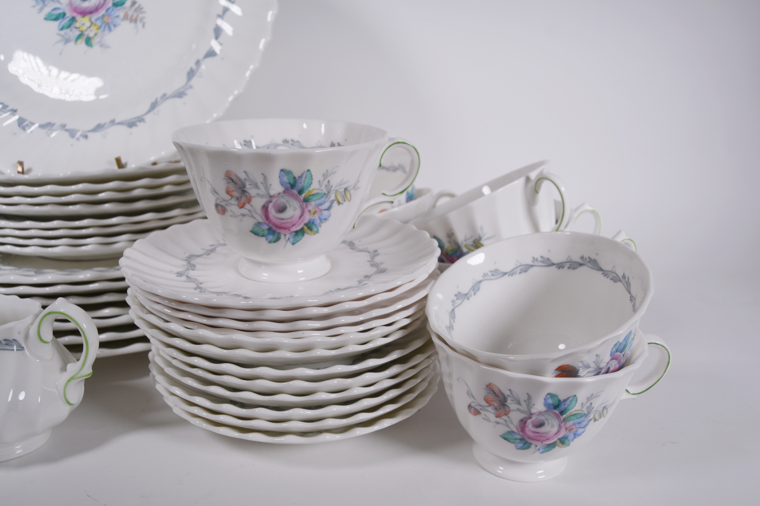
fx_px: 633
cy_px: 253
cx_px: 380
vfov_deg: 43.6
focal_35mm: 30
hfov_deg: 61.9
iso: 200
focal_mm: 20
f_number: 6.3
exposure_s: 1/160
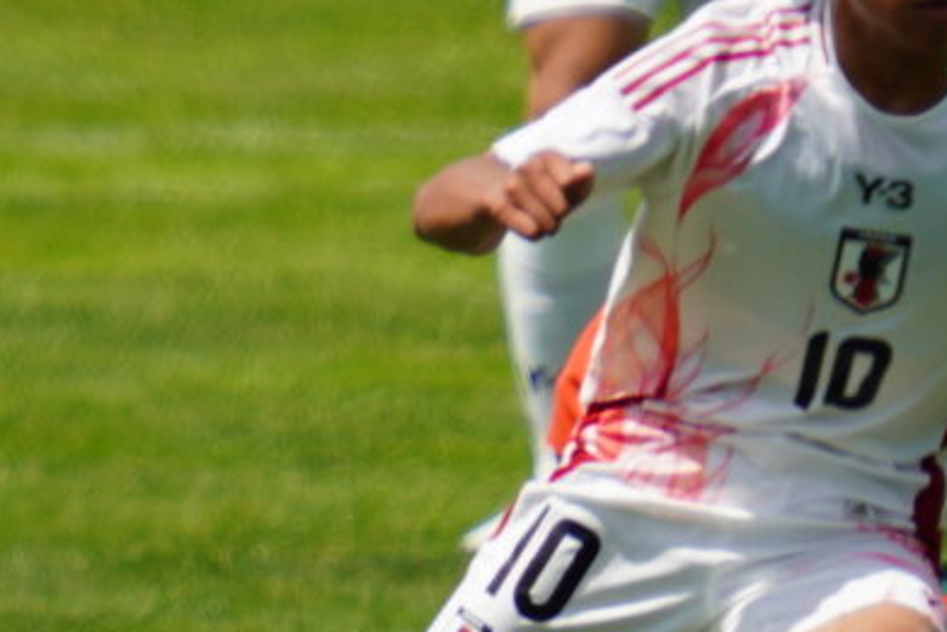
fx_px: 103387
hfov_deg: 0.5
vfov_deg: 0.4
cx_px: 819
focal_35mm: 3929
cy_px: 197
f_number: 6.3
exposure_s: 1/1000
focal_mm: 600
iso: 200
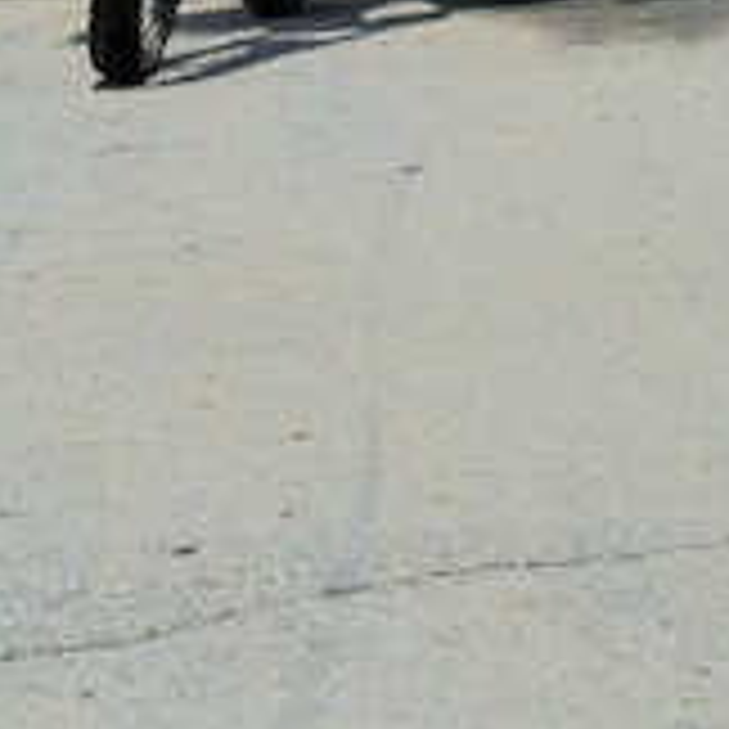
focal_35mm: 630
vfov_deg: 2.8
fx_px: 15011
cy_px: -407
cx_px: -9
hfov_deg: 2.8
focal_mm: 100
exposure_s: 1/1250
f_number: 8
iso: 400
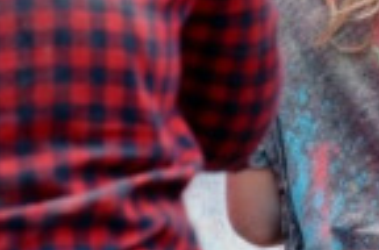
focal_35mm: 1667
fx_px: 17492
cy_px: -371
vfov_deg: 0.8
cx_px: 1016
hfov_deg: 1.2
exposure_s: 1/500
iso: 200
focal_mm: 200
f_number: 8
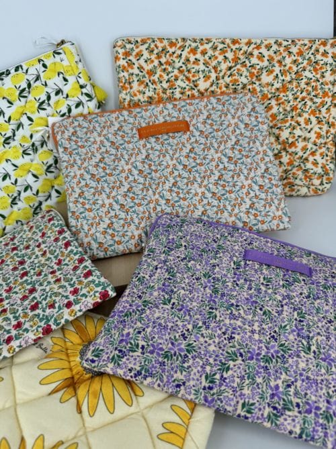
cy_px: 224
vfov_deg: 71.7
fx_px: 311
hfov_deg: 56.7
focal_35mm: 24
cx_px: 168
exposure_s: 1/1560
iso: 80
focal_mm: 6.76
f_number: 1.78
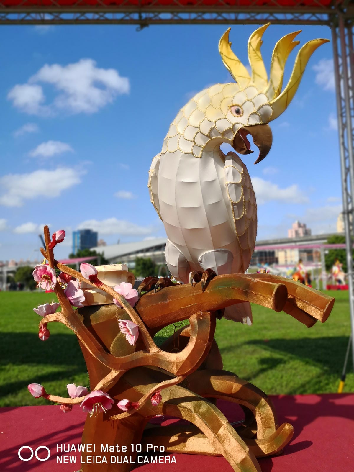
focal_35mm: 27
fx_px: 368
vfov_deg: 65.3
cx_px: 177
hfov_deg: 51.4
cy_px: 236
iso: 50
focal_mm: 3.95
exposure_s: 1/2732
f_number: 4
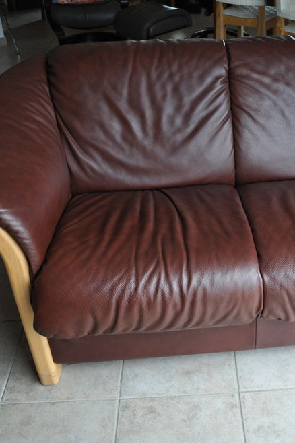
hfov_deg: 31.8
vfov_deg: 47.4
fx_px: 504
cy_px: 223
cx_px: 235
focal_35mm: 41
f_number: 3.5
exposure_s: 1/160
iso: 800
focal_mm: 18
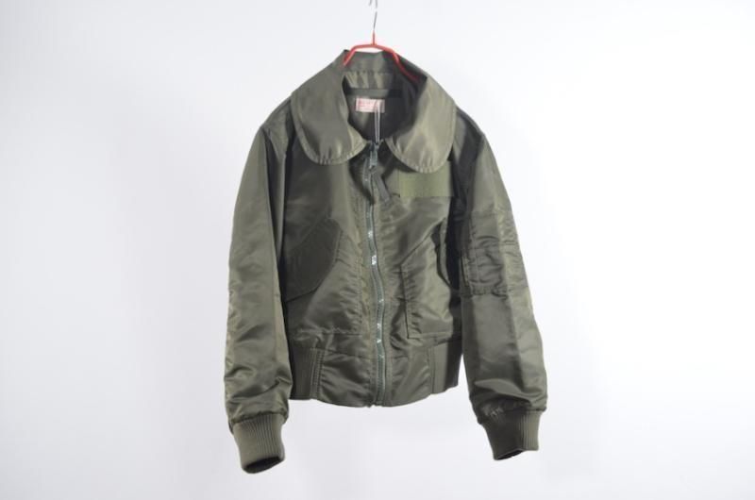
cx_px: 378
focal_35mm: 60
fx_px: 1256
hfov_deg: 33.5
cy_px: 250
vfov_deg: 22.5
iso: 800
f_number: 4.5
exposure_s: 1/80
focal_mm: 40
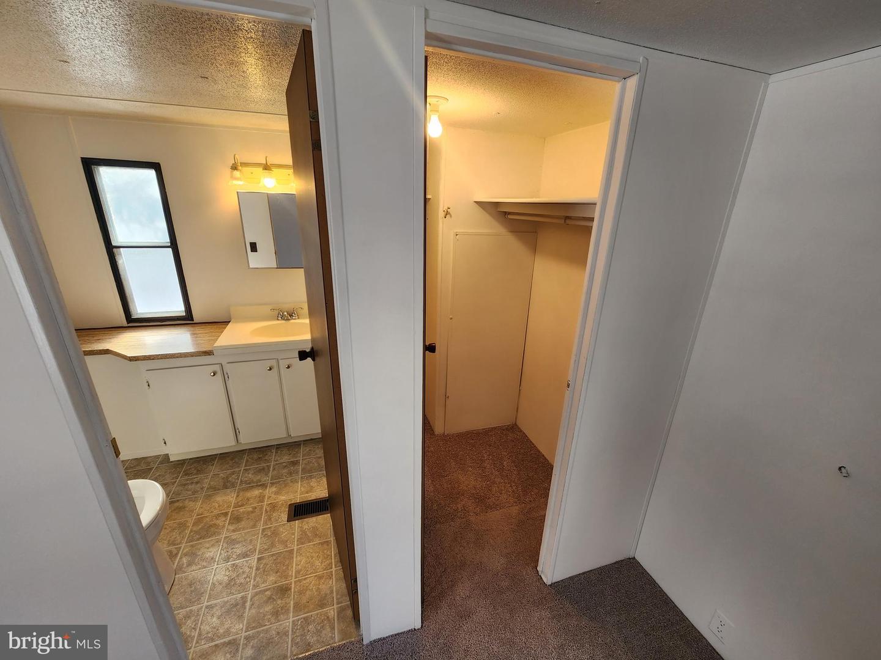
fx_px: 331
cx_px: 440
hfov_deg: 106.2
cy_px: 330
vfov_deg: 89.9
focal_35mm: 13
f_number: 2.2
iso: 64
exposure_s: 1/60
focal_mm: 2.2
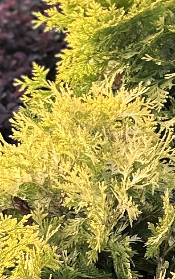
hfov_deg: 7.4
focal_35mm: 163
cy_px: 247
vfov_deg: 12.8
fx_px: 1244
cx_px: 456
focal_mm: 6.86
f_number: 1.78
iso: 80
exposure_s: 1/347
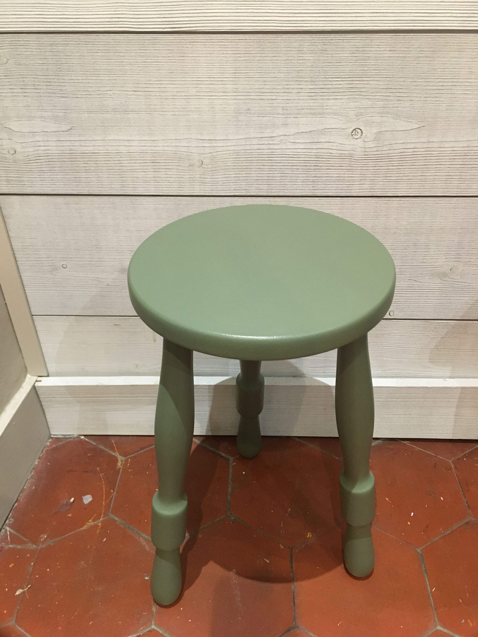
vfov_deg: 61.7
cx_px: 239
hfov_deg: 48.2
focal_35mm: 29
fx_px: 534
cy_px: 318
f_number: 2.2
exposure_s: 1/17
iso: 250
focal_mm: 4.15
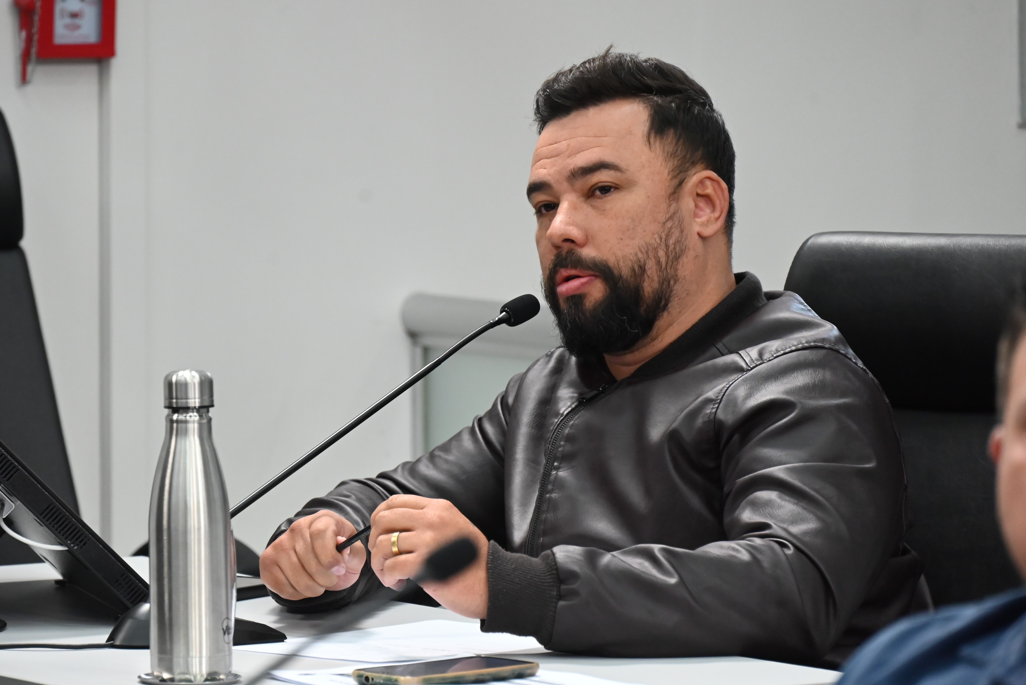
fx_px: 7099
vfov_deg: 5.5
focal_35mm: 249
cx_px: 431
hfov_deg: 8.3
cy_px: 386
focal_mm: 200
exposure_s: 1/200
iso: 3200
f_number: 6.3
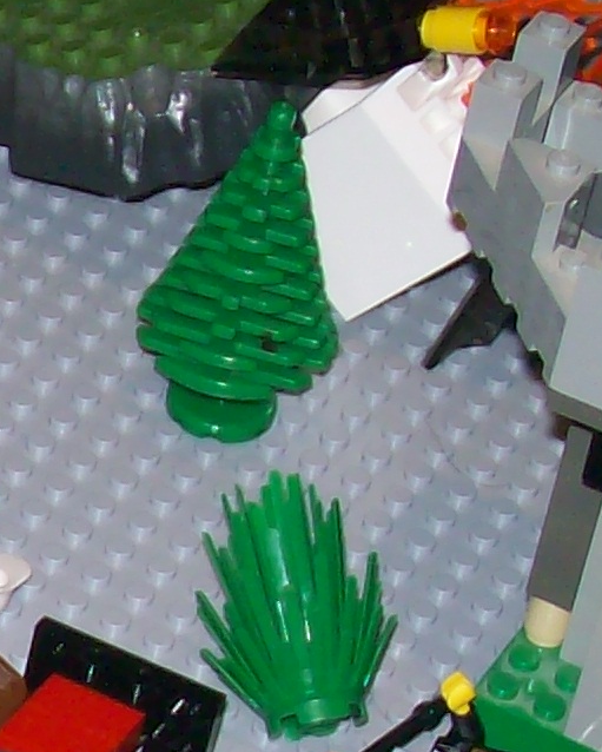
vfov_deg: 10.7
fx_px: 3939
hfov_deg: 8.1
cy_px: 917
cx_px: -832
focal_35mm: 177
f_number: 3
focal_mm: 7.6
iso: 80
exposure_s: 1/73.6
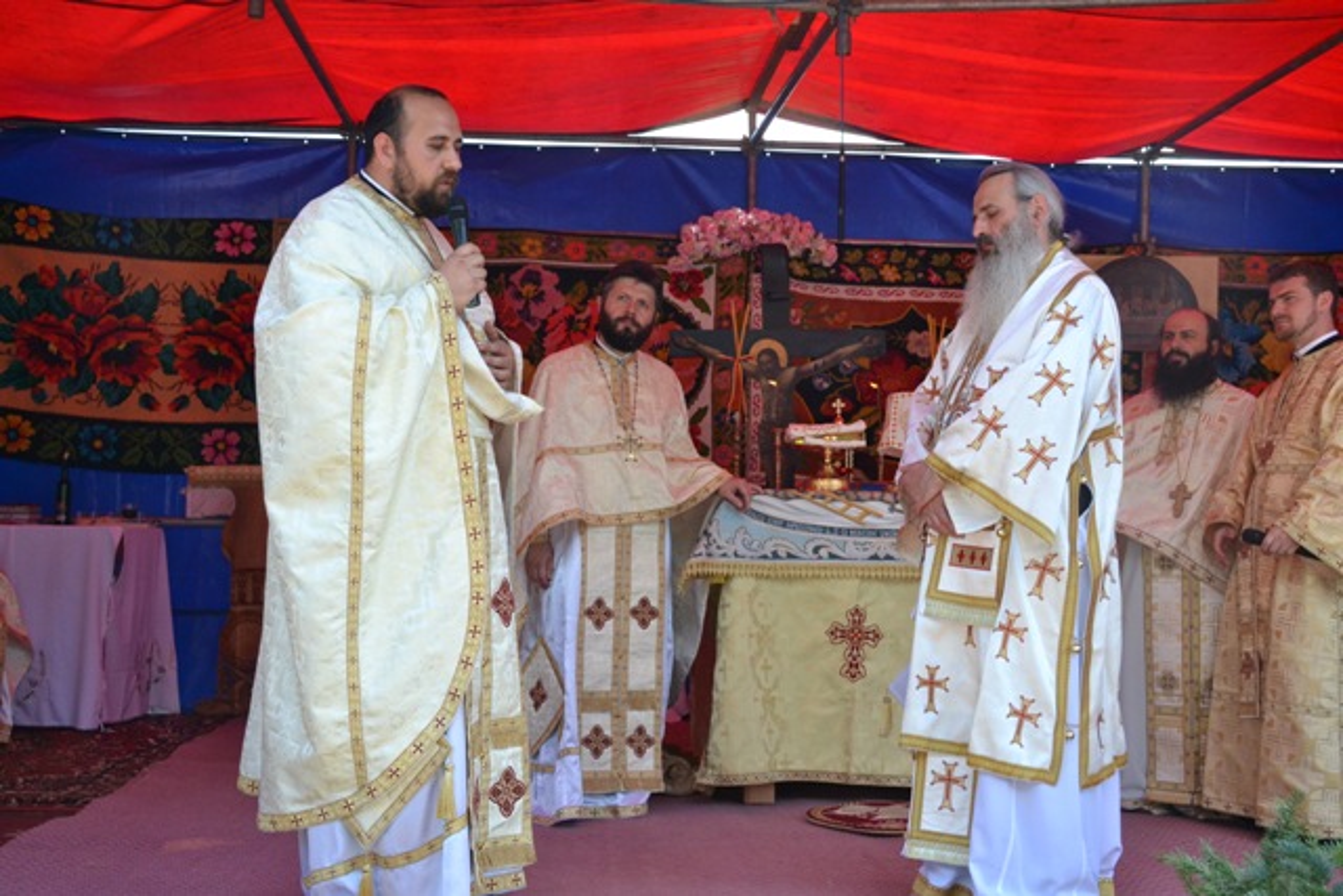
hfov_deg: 47.9
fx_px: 1511
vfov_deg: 33.0
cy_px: 448
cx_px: 672
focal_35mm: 40
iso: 1600
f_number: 7.1
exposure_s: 1/1000
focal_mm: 27
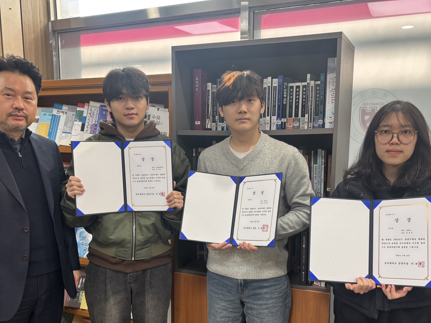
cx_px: 200
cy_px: 218
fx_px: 473
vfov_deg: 37.3
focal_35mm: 38
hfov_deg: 48.9
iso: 64
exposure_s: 1/60
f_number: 1.6
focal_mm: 5.96
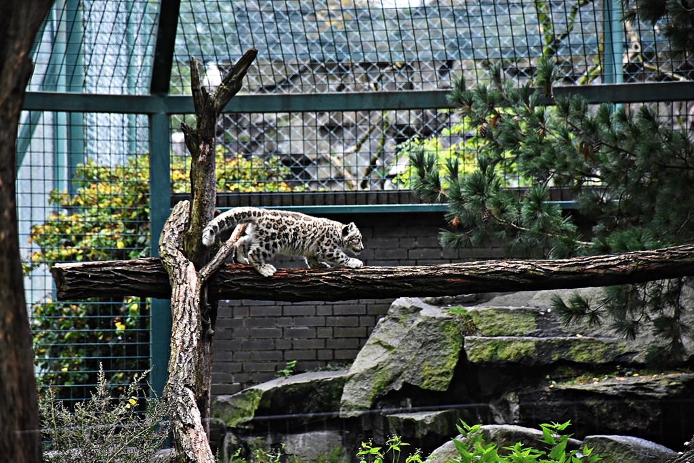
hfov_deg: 9.8
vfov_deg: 6.5
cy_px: 232
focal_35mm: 210
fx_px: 4049
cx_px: 347
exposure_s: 1/500
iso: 1600
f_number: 5.6
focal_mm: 140
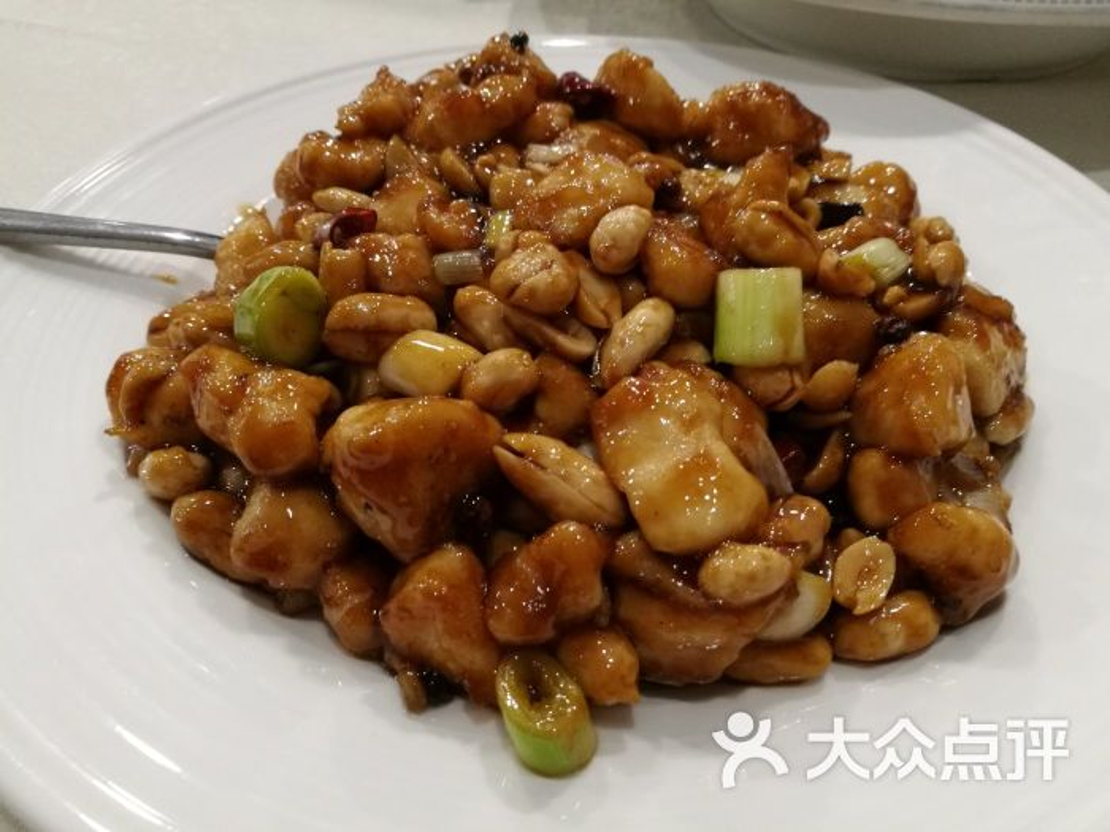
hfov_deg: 65.3
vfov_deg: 51.4
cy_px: 416
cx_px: 555
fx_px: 866
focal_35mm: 27
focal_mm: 4.5
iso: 400
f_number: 2.2
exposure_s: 1/25
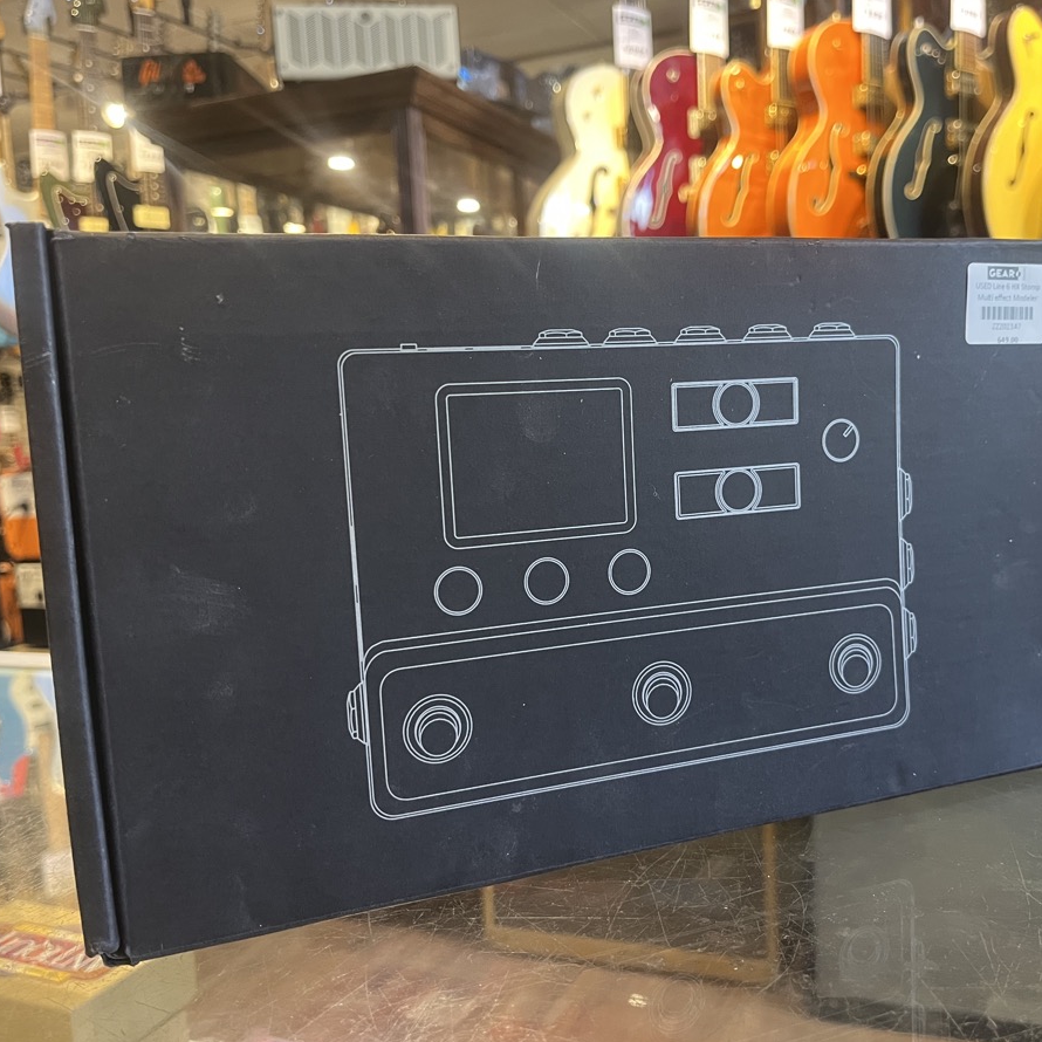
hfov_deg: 52.3
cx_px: 613
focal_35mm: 31
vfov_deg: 52.5
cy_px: 525
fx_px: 1056
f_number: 1.6
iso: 400
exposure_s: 1/60
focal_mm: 5.1
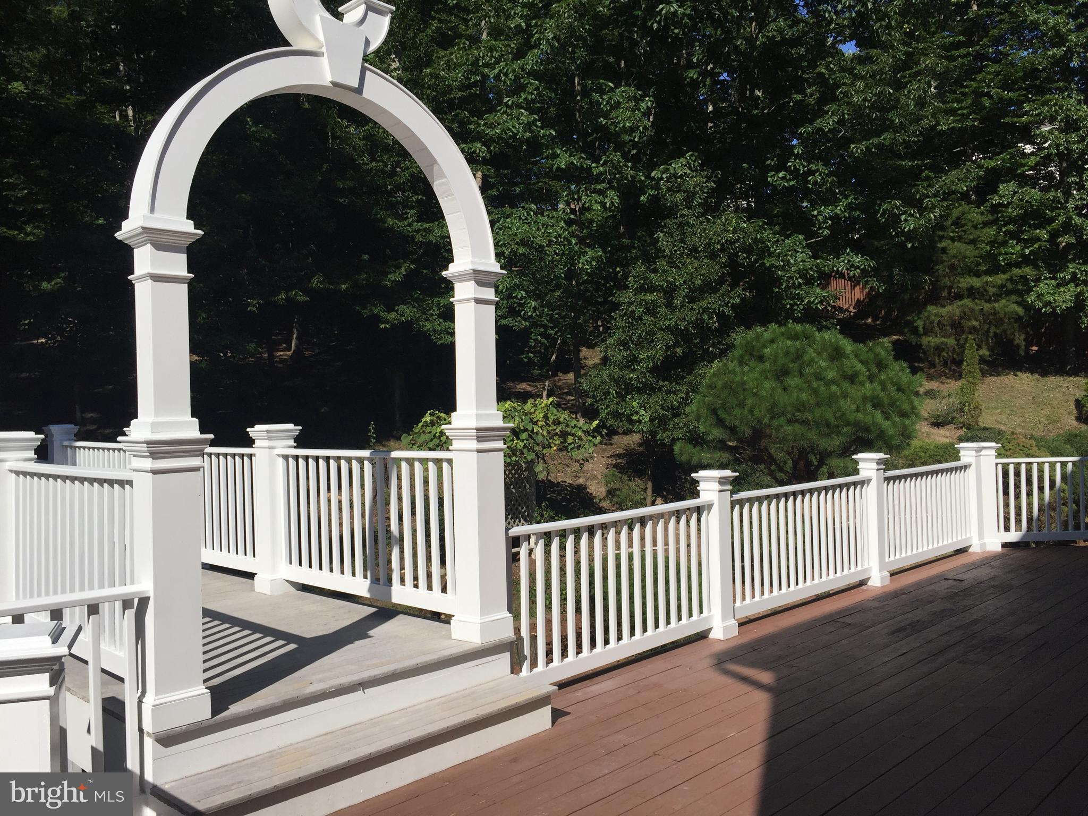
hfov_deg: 61.7
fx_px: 911
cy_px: 408
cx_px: 544
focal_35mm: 29
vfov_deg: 48.2
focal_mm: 4.15
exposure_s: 1/3968
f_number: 2.2
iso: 32
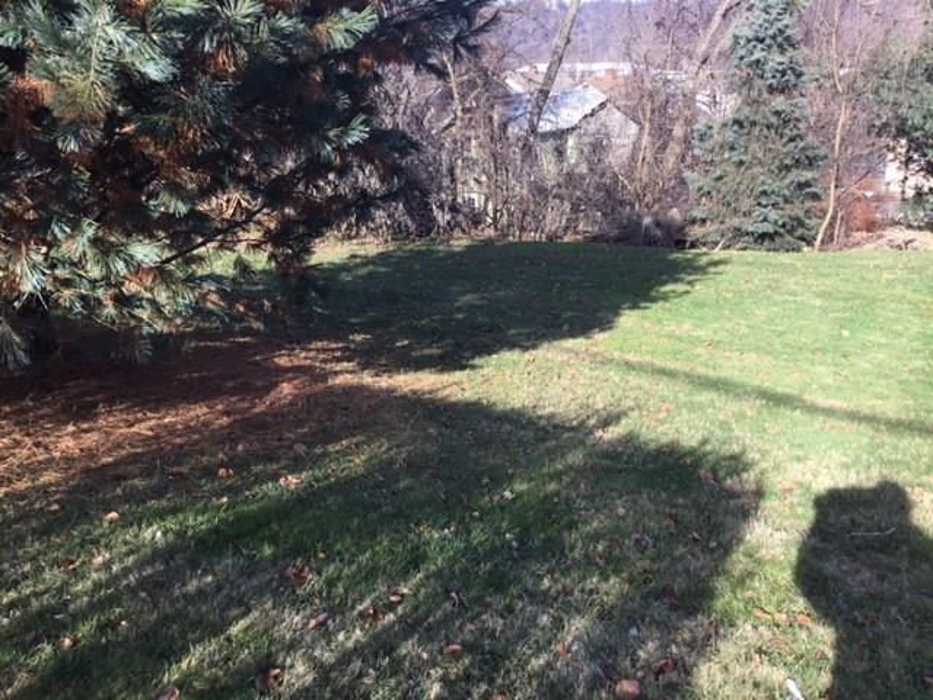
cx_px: 466
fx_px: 836
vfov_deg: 45.4
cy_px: 350
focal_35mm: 31
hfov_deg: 58.4
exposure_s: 1/413
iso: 25
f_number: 2.4
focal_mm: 3.3
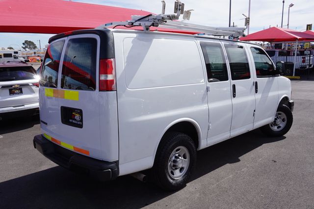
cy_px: 104
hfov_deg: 59.5
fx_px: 275
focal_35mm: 32
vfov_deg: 41.7
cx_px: 157
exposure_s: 1/100
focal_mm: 21
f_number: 14
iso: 100
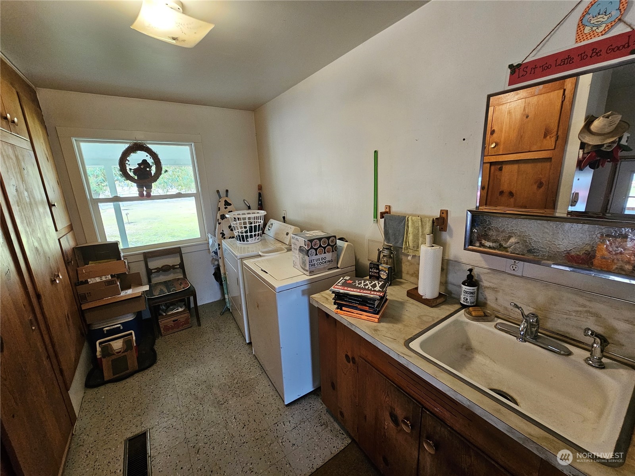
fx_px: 238
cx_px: 318
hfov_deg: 106.2
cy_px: 238
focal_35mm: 13
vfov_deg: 89.9
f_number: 2.2
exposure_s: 1/60
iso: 400
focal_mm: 2.2
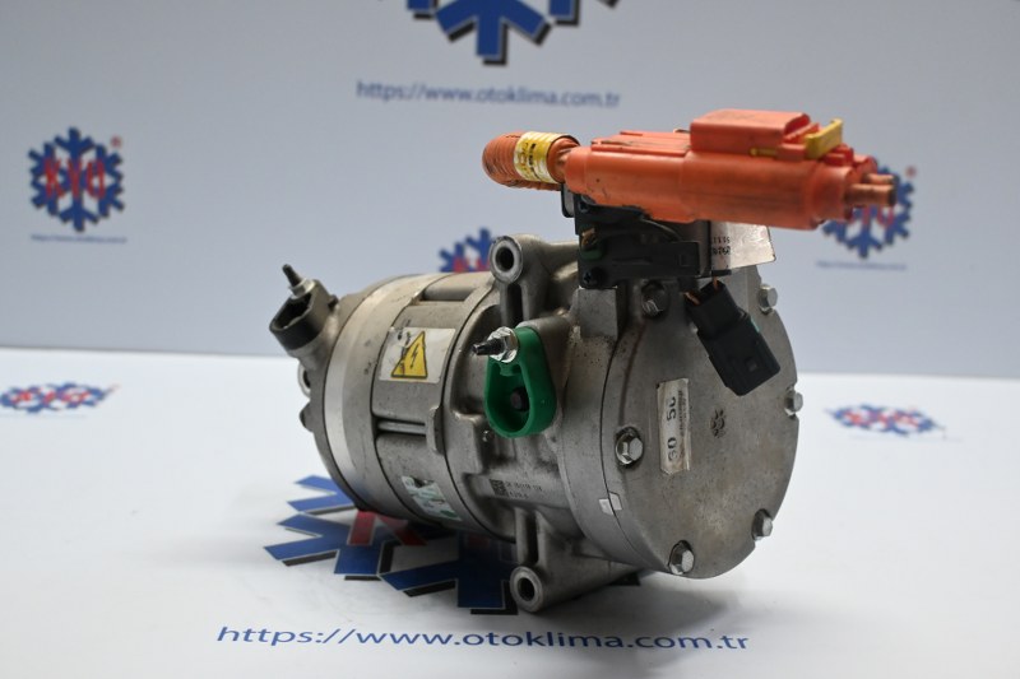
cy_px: 340
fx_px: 1126
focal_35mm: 40
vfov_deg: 33.6
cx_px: 510
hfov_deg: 48.7
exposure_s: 1/125
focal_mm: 26.5
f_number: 4.5
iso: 1250
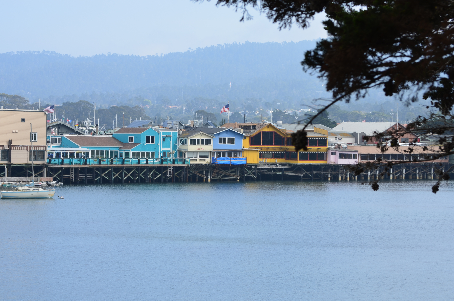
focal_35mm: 123
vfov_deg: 11.1
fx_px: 1548
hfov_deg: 16.7
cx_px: 227
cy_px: 150
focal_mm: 82
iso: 125
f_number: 11
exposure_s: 1/125
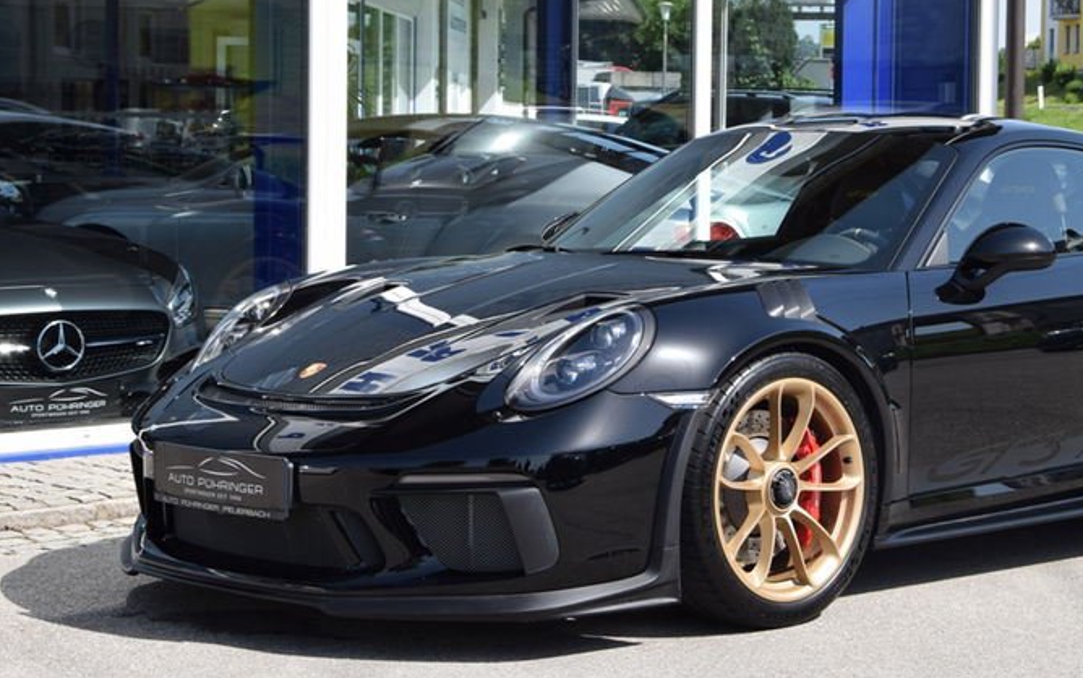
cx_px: 775
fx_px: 2628
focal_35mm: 89
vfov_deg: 14.7
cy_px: 209
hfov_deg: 23.1
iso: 200
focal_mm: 38
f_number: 9
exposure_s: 1/320
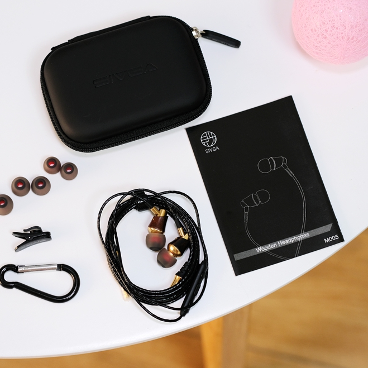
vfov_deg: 15.0
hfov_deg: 15.0
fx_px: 1395
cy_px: 183
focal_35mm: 116
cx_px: 156
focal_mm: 60
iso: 500
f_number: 3.2
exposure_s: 1/85
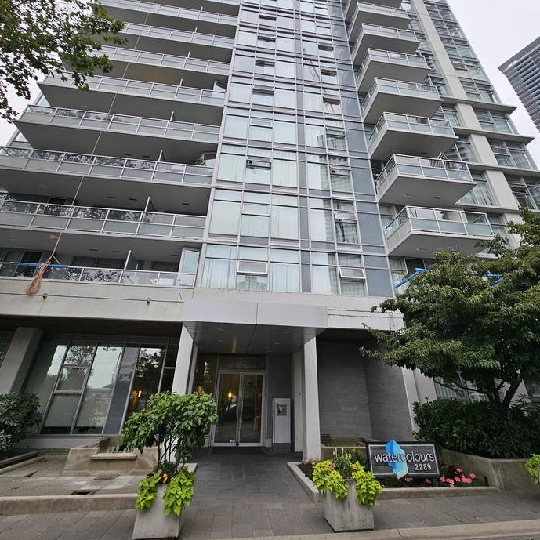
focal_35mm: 16
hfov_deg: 87.4
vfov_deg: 86.2
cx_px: 280
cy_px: 212
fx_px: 282
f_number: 2.2
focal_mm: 2.2
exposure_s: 1/179
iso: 50
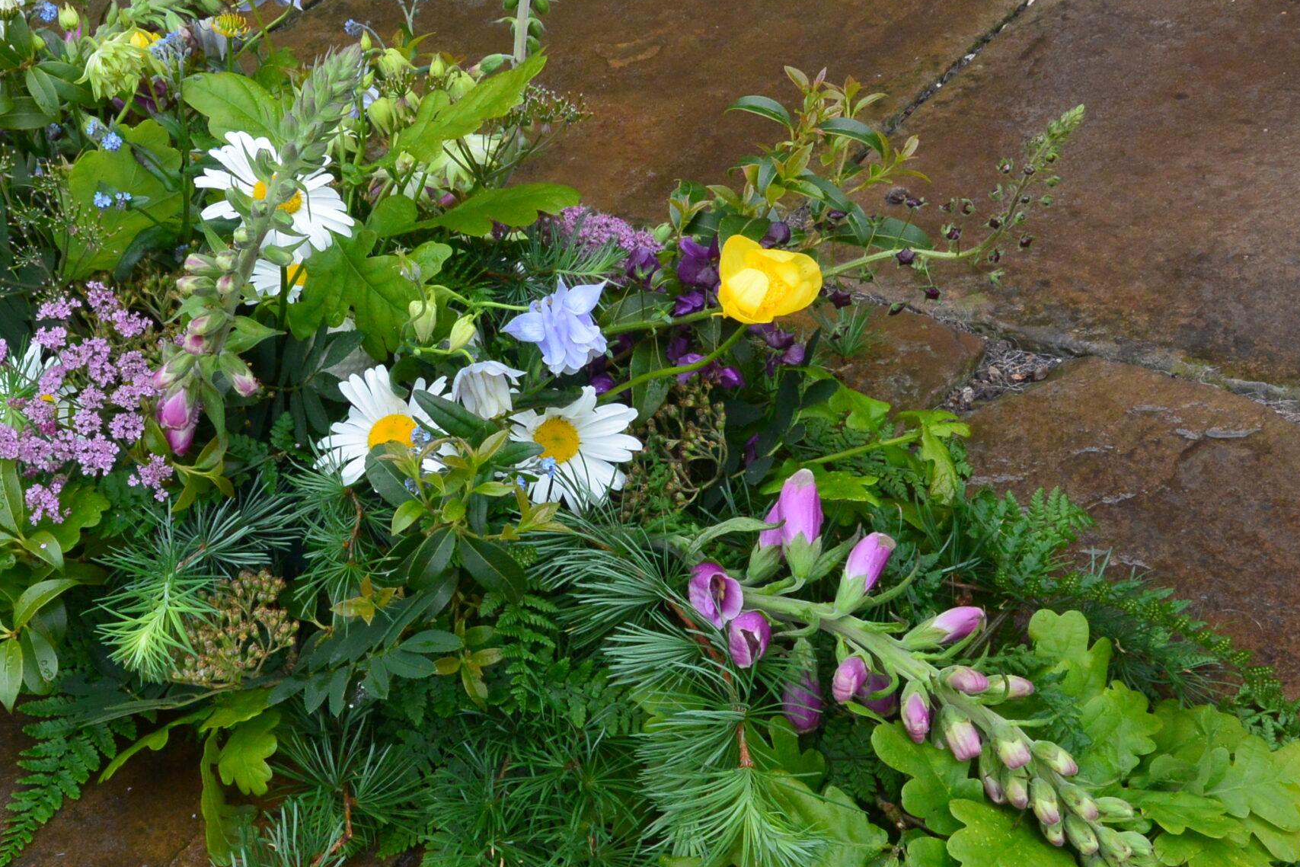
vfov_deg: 29.7
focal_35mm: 45
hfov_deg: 43.2
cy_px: 555
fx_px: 1625
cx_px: 475
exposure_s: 1/60
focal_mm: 11.4
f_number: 9
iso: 320
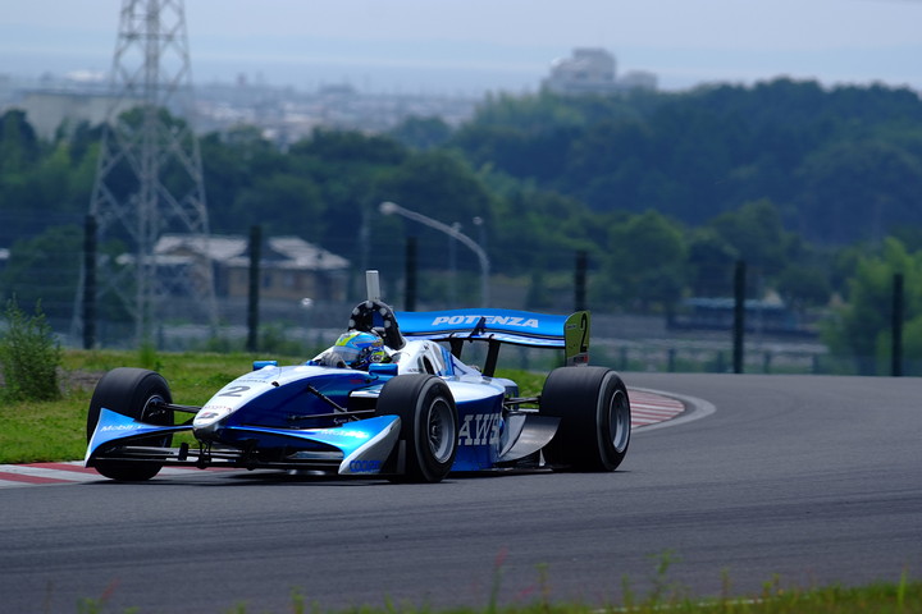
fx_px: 11524
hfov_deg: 4.6
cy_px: 307
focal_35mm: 450
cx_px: 461
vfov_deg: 3.1
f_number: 5
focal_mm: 300
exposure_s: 1/1000
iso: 100
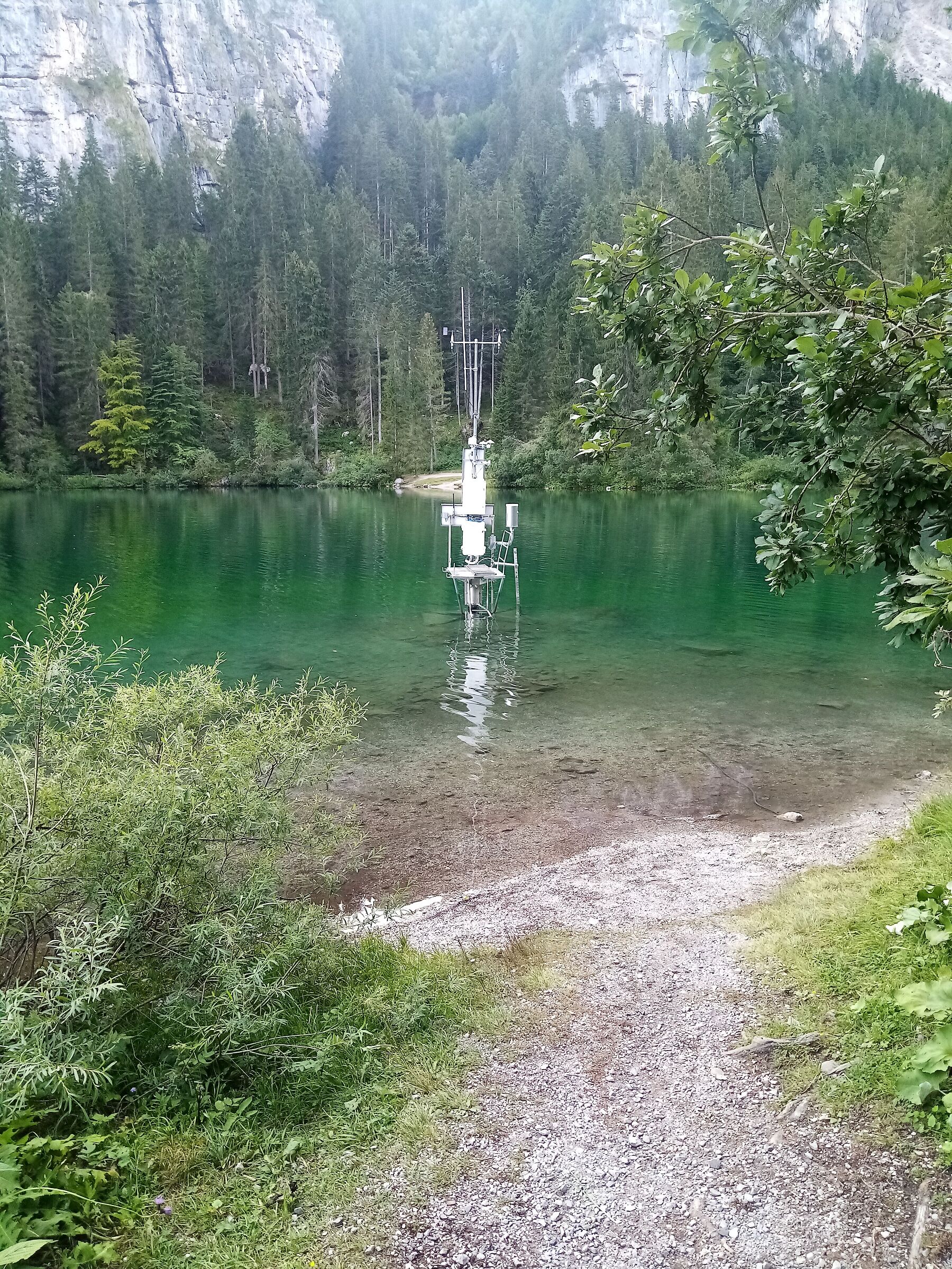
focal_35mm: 26
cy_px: 634
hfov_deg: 53.1
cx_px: 476
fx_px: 953
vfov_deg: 67.3
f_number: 1.8
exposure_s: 1/100
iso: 115
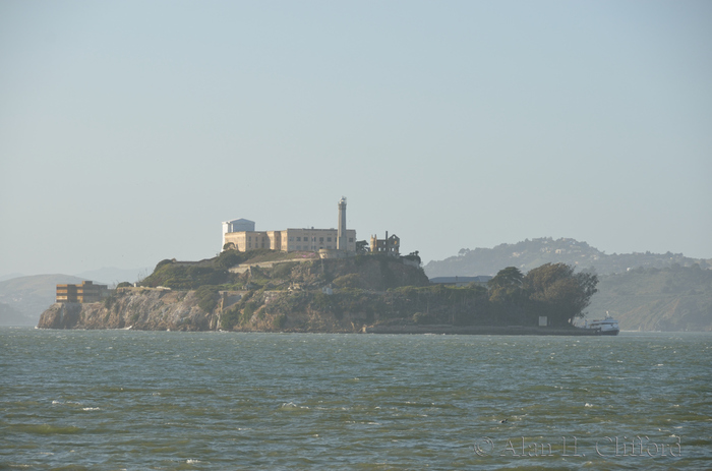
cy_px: 236
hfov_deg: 11.4
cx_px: 356
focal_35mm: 180
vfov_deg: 7.6
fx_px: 3551
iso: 125
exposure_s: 1/400
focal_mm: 120
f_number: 7.1
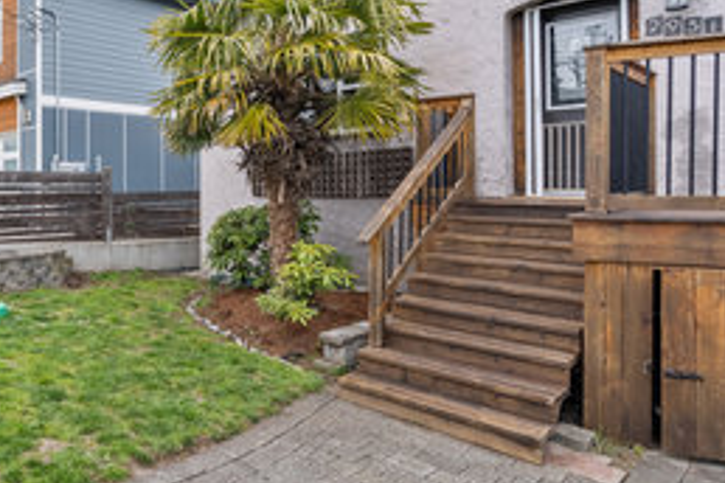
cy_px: 180
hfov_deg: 60.3
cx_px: 117
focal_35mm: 27
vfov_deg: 47.5
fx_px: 544
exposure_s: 1/100
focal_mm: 16
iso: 320
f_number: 6.3
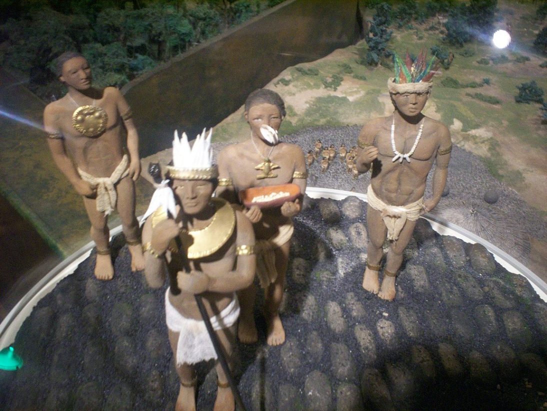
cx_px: 274
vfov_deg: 39.7
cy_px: 206
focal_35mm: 36
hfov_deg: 51.3
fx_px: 569
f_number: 4.5
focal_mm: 6
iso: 200
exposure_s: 1/5.66
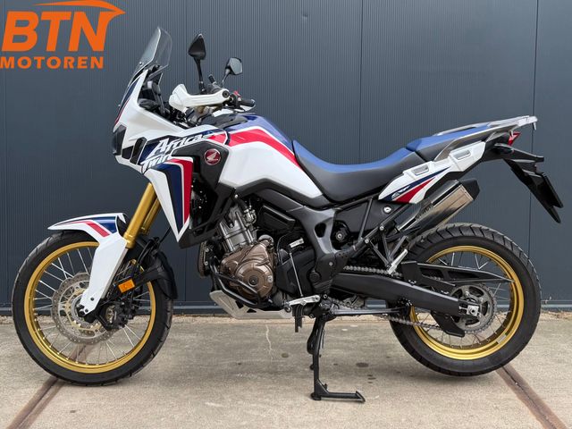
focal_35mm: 24
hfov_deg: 71.6
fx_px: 397
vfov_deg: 56.8
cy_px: 214
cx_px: 286
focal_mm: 6.76
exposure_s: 1/246
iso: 80
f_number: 1.78
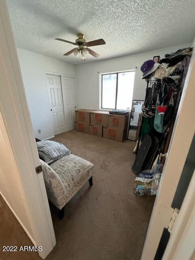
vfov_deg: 106.2
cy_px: 130
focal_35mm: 13
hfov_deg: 89.9
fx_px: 98
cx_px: 98
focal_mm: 1.57
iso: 400
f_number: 1.8
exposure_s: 1/60
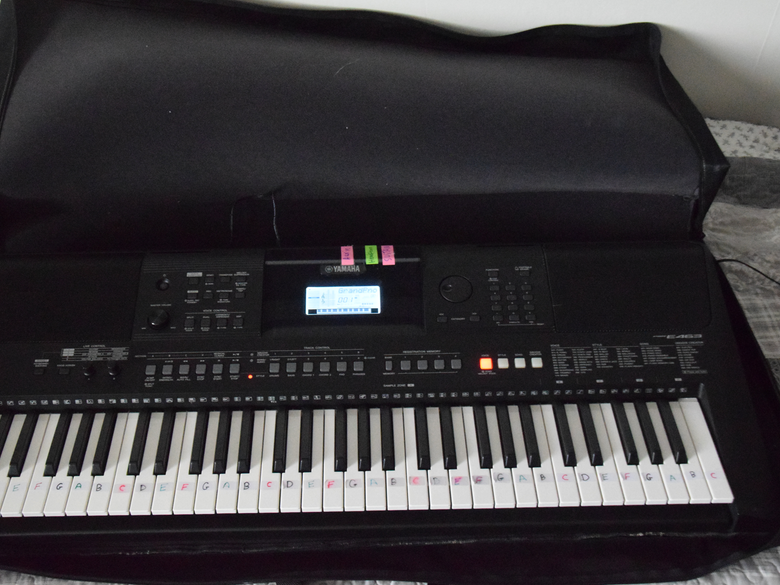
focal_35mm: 45
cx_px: 355
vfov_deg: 32.5
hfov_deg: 42.4
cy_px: 292
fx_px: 1004
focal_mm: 27
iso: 12800
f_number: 8
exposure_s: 1/160
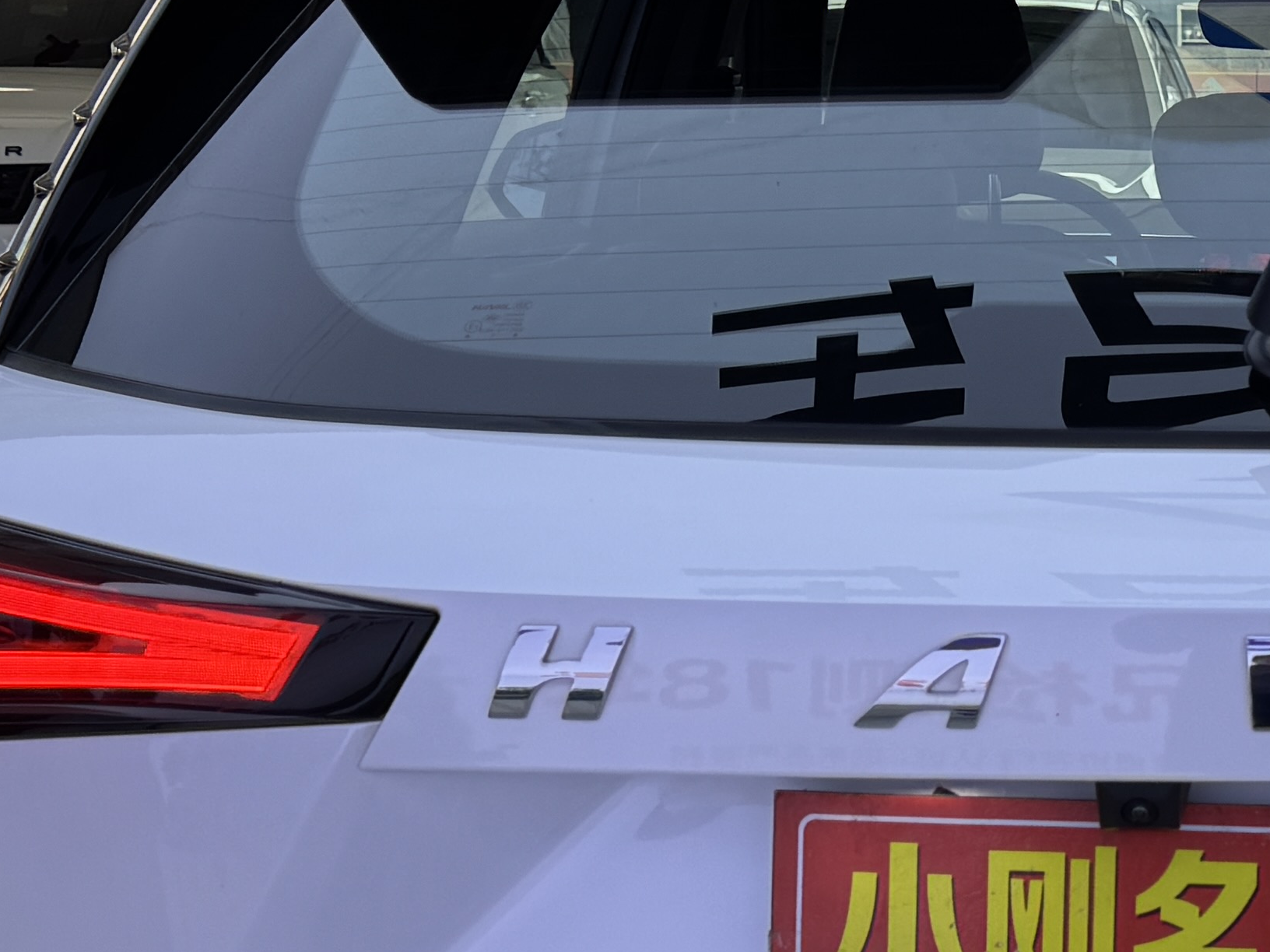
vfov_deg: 17.3
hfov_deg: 22.4
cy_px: 886
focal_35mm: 84
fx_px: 3082
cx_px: 1286
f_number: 1.78
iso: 64
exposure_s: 1/255
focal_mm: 6.76
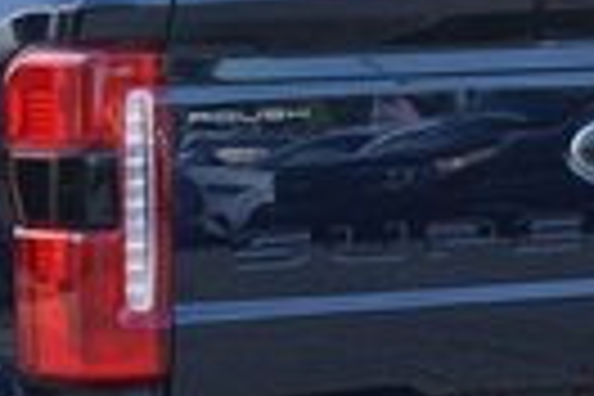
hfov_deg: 6.8
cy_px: 245
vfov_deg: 4.6
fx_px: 4950
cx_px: -158
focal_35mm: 300
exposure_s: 1/100
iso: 100
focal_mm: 62
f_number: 6.3
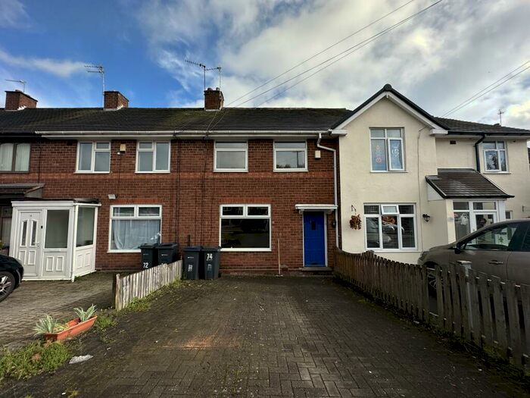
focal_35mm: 14
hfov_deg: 102.1
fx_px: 214
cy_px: 199
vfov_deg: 85.7
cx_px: 265
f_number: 2.2
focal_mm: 2.22
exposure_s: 1/1366
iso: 50
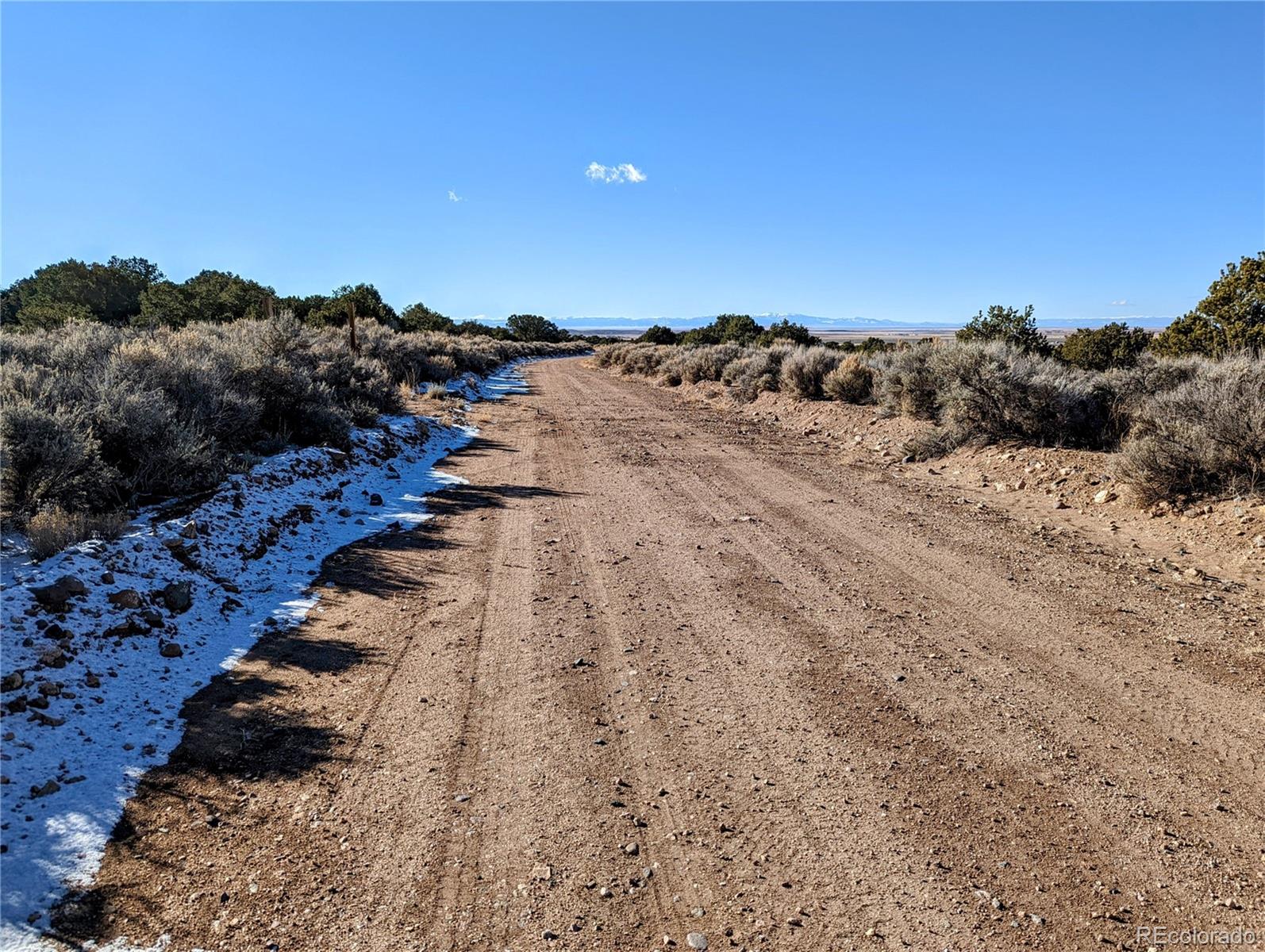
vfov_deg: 56.9
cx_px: 632
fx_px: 878
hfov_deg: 71.5
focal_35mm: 24
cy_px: 476
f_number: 1.85
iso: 45
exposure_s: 1/2632
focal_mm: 6.81
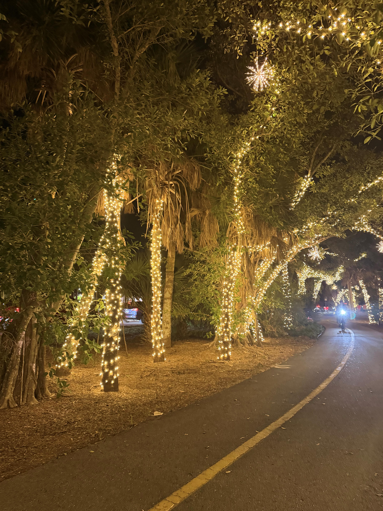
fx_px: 354
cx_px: 192
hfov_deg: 56.8
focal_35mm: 24
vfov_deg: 71.6
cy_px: 256
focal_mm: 6.76
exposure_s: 1/40
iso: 800
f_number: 1.78
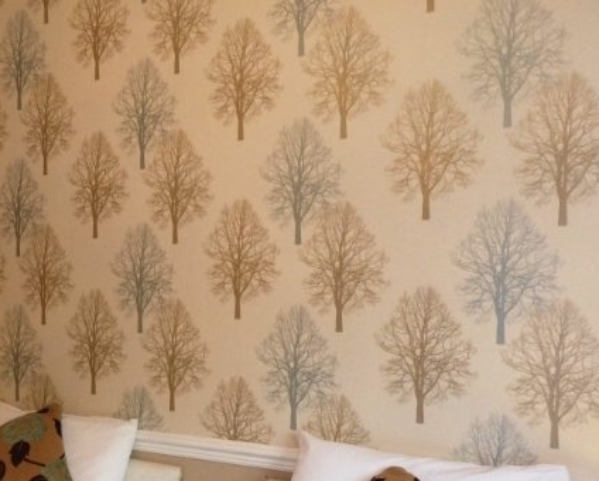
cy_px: 355
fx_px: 816
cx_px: 41
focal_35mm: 46
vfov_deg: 32.2
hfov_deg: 37.2
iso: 200
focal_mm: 4.1
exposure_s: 1/30
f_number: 3.3
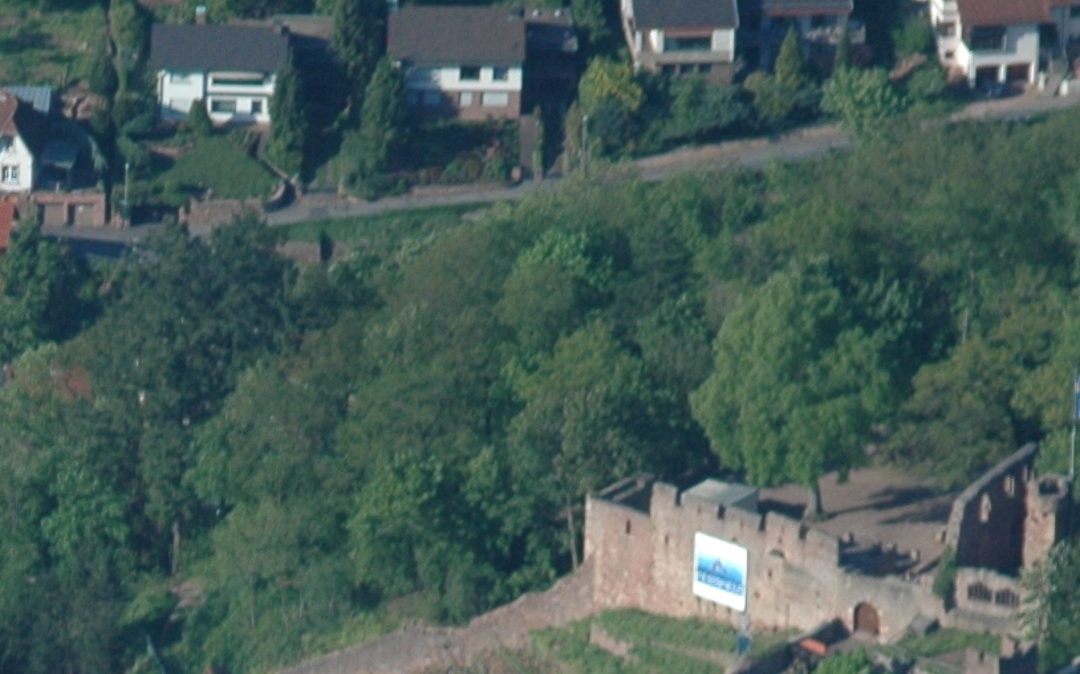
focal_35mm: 689
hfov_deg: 3.0
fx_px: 20271
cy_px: 1311
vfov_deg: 1.9
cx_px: -155
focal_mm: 122
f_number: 5.6
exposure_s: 1/800
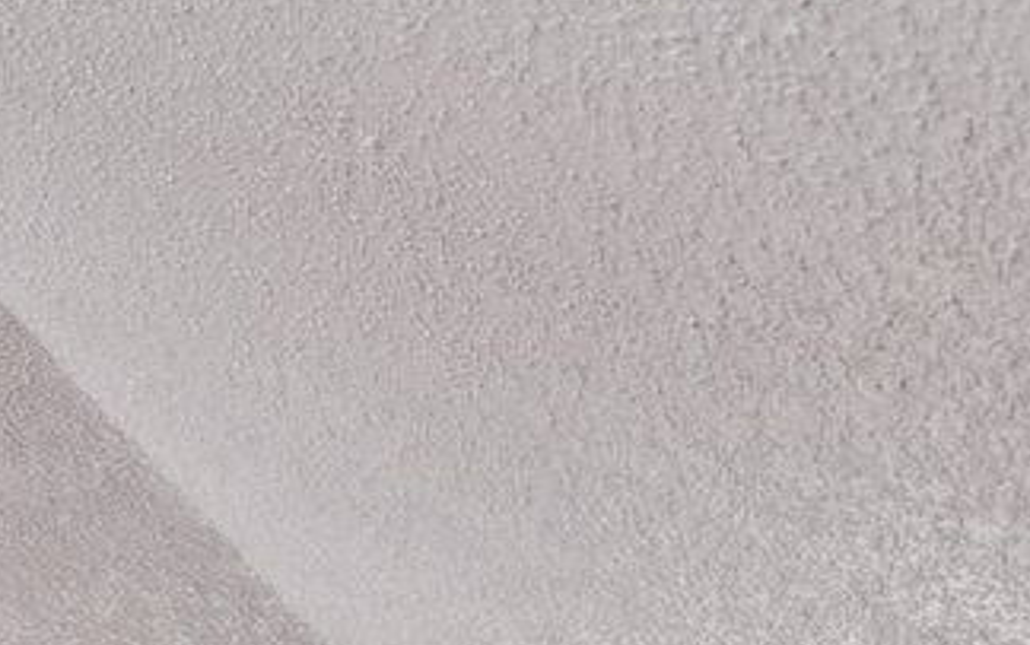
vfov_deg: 10.6
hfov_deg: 13.3
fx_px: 2893
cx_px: -1602
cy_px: 1644
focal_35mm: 103
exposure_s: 1/5
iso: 400
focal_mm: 16
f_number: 8
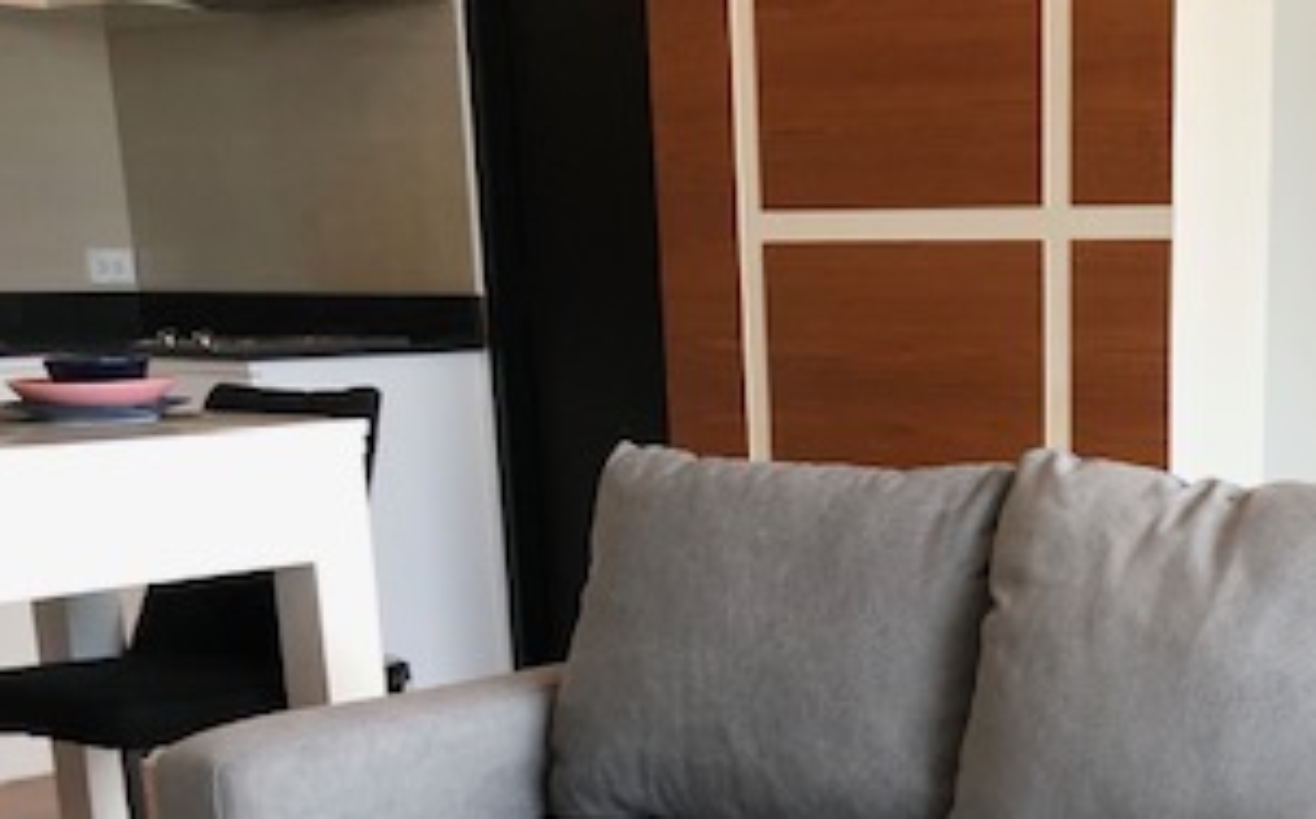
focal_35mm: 63
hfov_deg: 31.6
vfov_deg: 19.5
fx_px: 2257
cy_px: 963
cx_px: 1068
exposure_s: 1/50
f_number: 1.8
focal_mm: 4
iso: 25
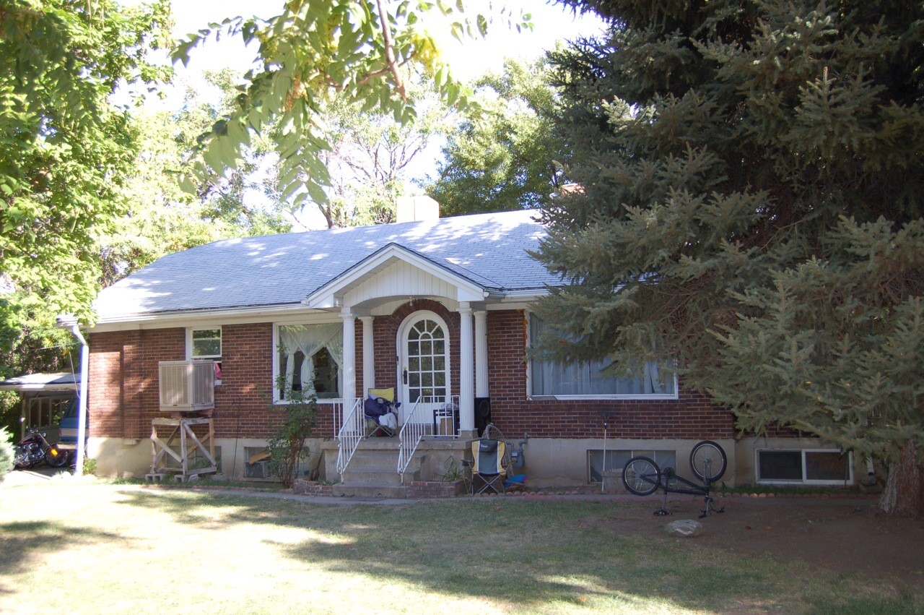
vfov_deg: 39.9
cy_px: 308
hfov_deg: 57.3
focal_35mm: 33
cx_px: 462
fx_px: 846
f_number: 3.8
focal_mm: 22
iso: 400
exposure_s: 1/400
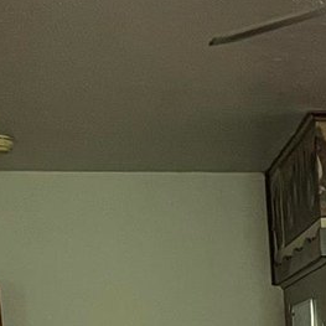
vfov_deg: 12.0
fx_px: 1406
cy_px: 617
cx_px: 535
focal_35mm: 132
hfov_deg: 12.4
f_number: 1.6
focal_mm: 5.1
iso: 500
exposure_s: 1/60
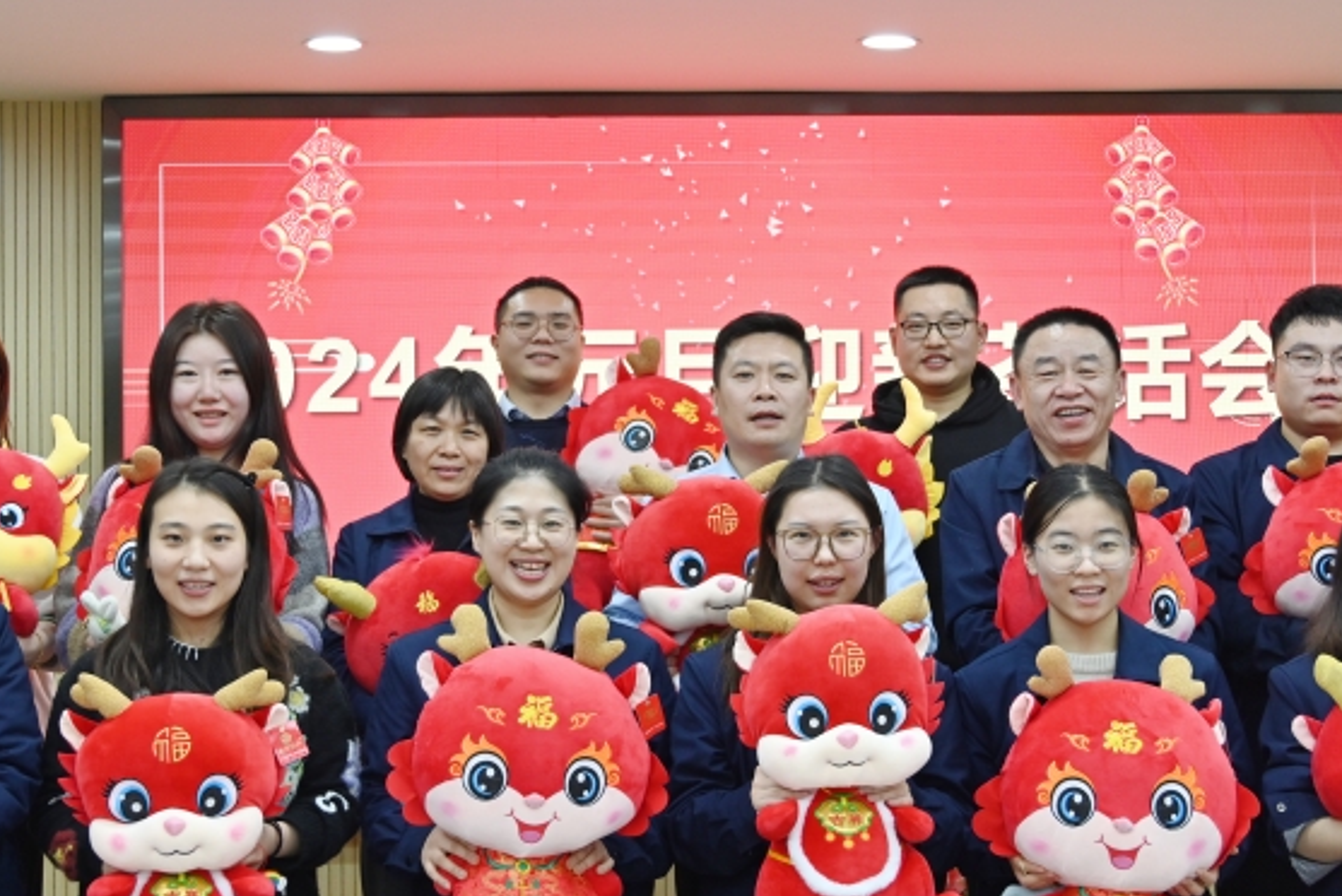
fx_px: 2348
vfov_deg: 21.6
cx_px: 655
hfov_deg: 31.9
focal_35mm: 63
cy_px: 465
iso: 500
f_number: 4
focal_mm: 32.5
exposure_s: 1/125
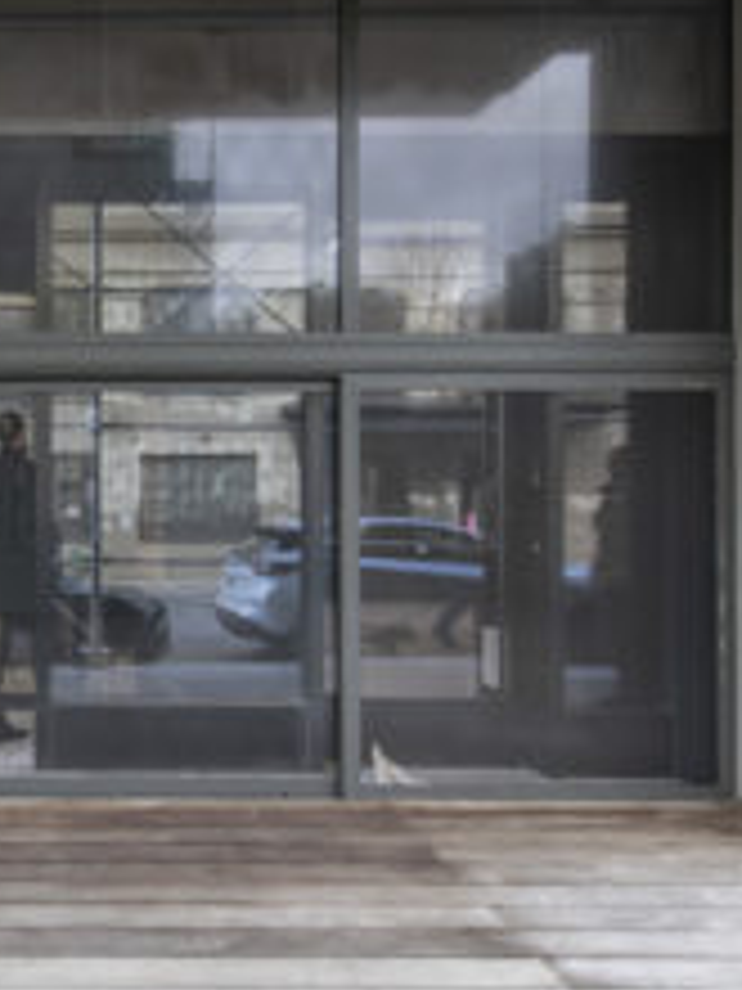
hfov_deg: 49.6
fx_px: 686
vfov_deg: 71.4
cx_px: 54
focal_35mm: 24
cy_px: 443
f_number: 16
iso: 100
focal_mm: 14
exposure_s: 1/3
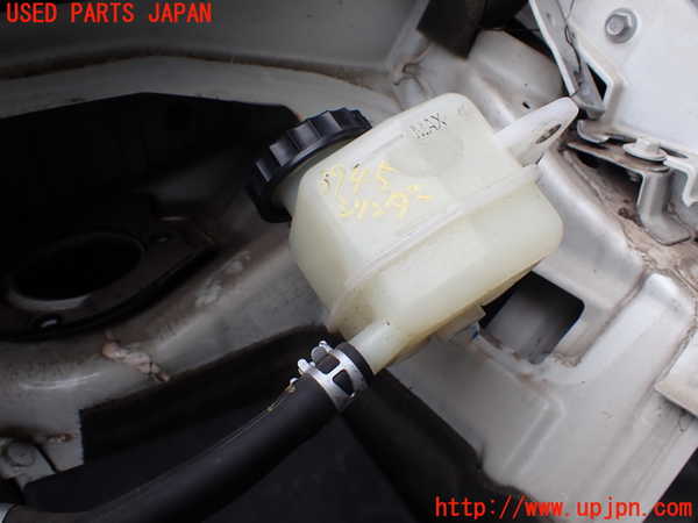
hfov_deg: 60.0
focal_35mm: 30
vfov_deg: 46.8
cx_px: 349
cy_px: 262
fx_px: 605
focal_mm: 5.4
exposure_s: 1/320
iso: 100
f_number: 3.2
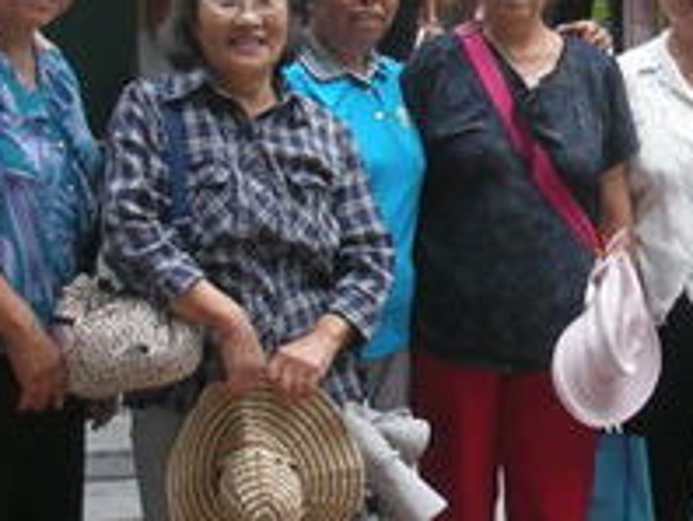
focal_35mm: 106
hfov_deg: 18.2
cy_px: 49
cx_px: 637
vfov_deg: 13.9
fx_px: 2125
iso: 50
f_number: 2.8
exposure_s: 1/81.6
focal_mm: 5.8
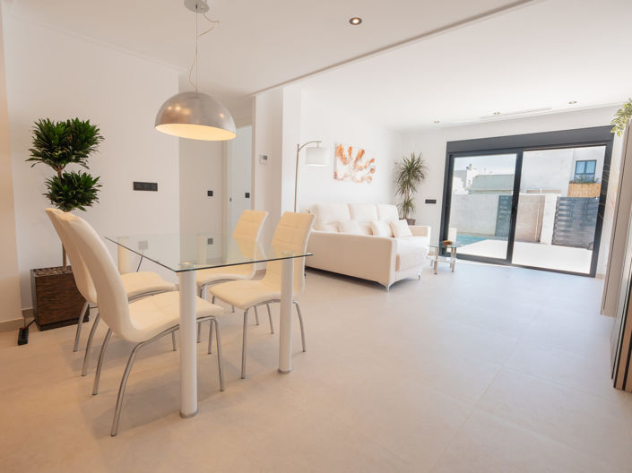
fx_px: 292
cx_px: 316
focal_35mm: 16
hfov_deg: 94.5
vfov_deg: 78.1
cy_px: 236
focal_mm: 8
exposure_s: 1/200
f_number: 4.5
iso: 400
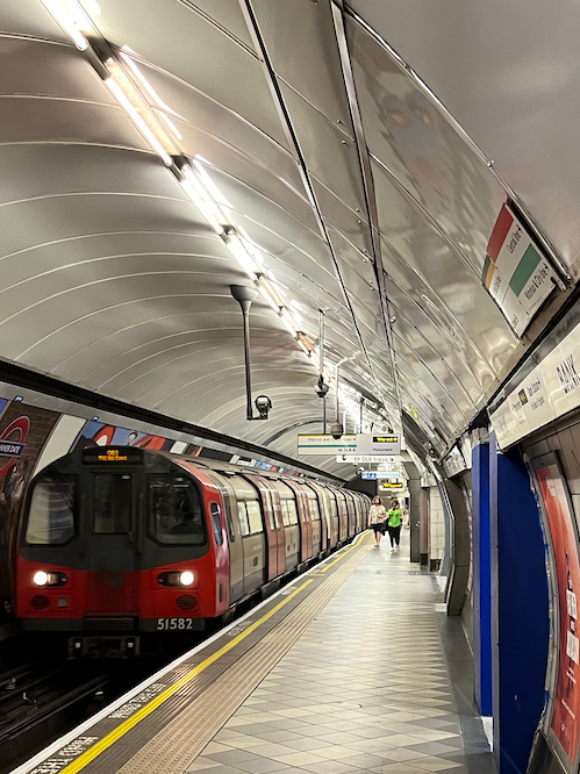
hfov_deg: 29.0
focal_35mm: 50
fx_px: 1118
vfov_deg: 37.9
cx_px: 358
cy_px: 494
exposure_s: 1/50
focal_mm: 5.1
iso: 200
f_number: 1.6
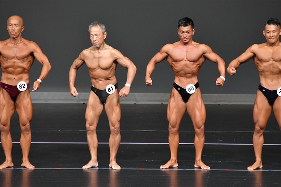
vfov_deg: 3.7
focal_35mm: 375
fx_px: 2926
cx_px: 140
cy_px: 94
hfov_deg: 5.5
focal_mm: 250
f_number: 5.6
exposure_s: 1/400
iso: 4000
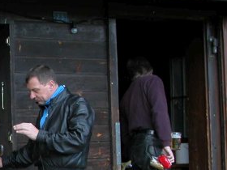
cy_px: 177
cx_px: -54
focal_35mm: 125
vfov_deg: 11.7
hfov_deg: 15.2
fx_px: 820
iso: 100
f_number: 3.2
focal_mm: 8.9
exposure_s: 1/52.1
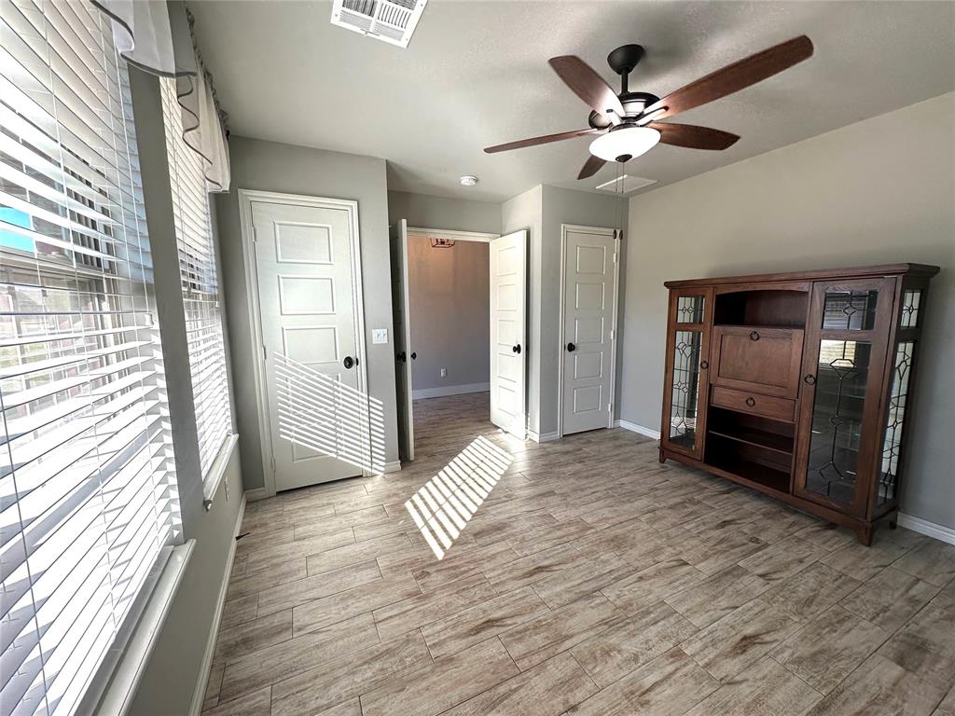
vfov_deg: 85.7
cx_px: 478
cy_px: 358
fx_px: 386
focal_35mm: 14
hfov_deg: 102.1
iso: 50
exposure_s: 1/120
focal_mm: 2.22
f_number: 2.2
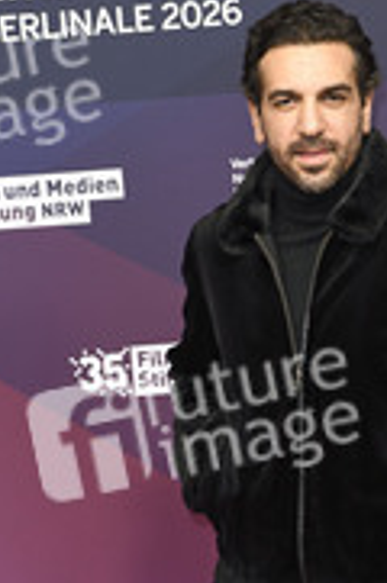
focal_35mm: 137
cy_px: 586
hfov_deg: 10.0
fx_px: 2217
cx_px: 287
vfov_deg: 14.7
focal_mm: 62
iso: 800
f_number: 5
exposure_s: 1/200
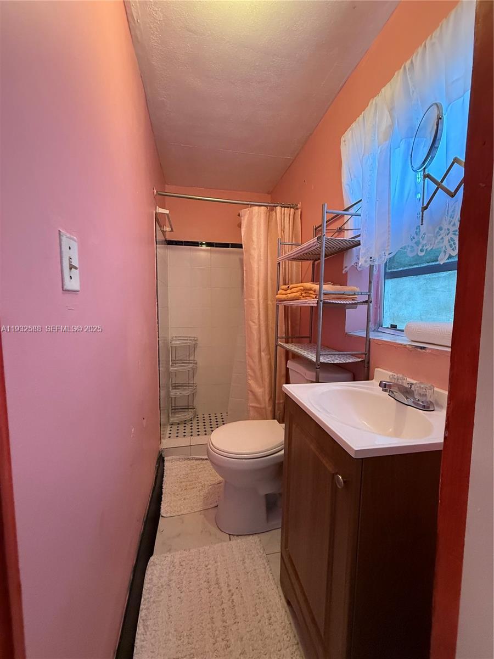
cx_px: 247
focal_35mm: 14
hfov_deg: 85.7
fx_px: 266
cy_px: 330
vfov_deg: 102.1
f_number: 2.2
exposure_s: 1/60
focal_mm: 2.22
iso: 500
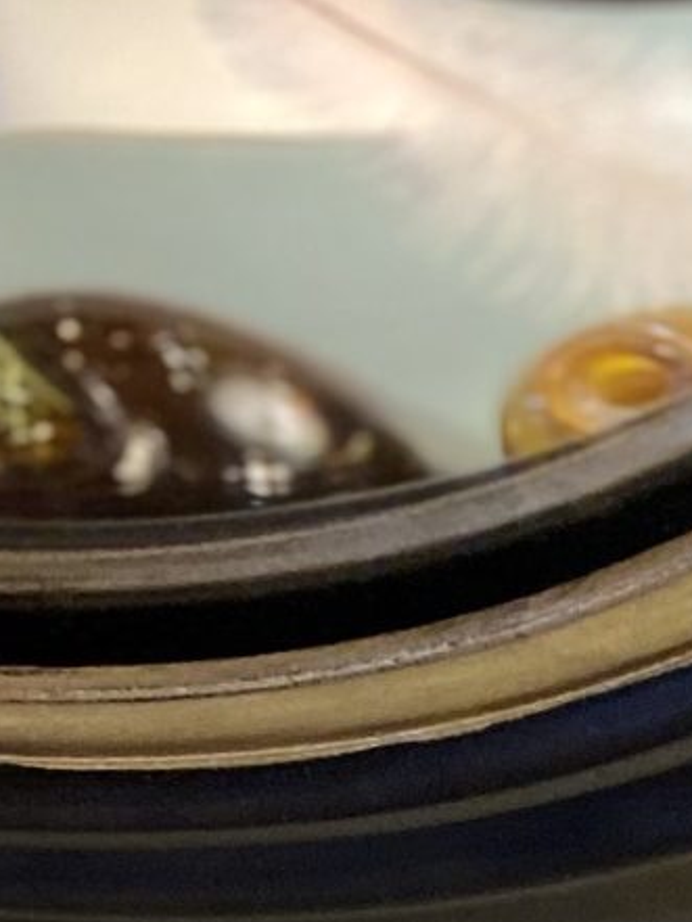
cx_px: 1288
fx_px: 4023
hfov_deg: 9.3
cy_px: 2559
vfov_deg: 10.3
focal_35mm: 151
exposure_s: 1/50
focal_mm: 4.25
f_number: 1.8
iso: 125
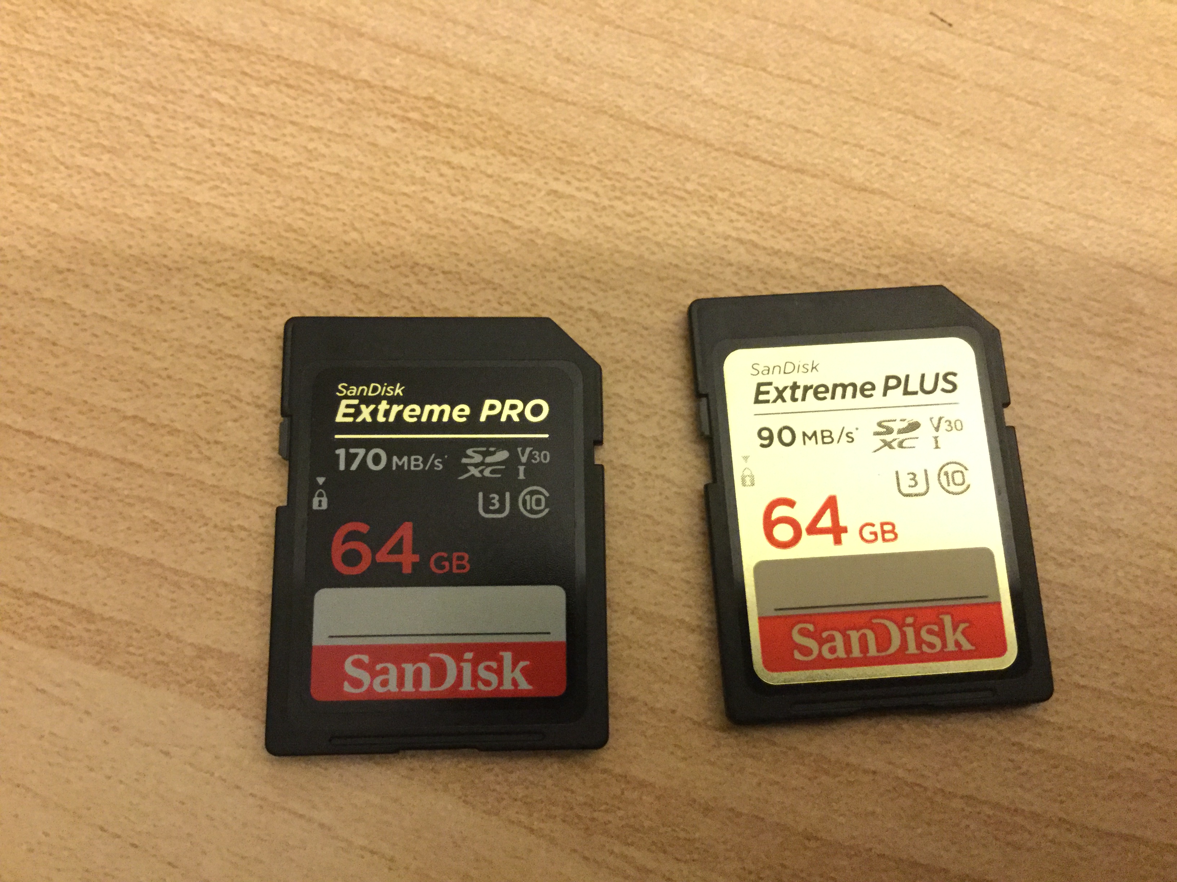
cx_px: 588
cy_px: 441
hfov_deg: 58.4
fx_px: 1054
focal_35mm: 31
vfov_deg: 45.4
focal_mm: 3.3
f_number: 2.4
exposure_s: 1/15
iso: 320
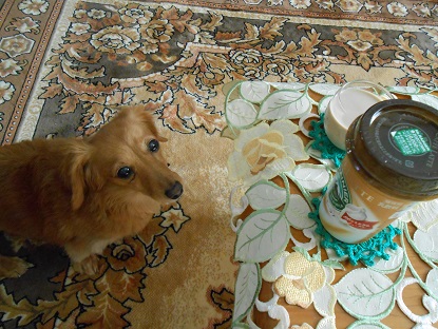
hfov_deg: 59.9
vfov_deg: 46.9
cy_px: 164
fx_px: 380
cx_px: 219
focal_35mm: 30
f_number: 3.8
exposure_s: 1/60
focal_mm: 5.3
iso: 800
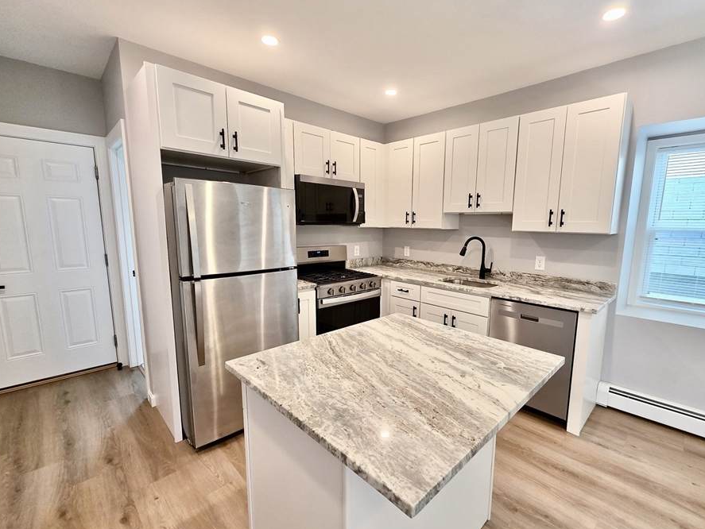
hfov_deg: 97.9
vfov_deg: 81.8
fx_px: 306
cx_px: 382
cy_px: 272
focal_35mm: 15
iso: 125
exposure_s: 1/120
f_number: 1.9
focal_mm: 2.2
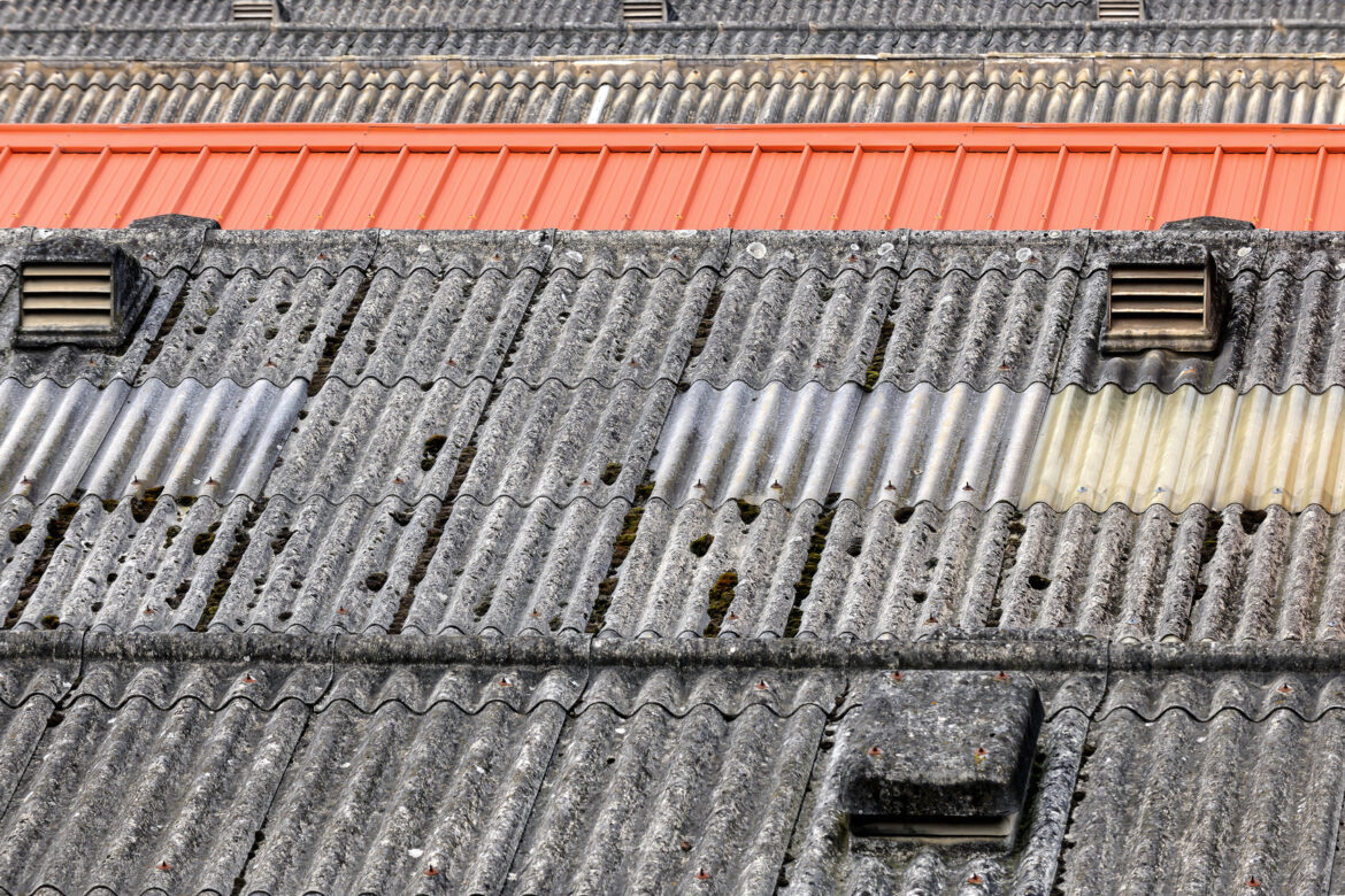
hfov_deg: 10.3
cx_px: 672
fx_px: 7472
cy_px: 448
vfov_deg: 6.9
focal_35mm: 200
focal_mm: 200
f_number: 11
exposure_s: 1/200
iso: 400
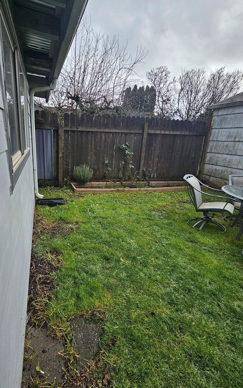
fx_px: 170
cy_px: 191
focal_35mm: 16
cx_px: 92
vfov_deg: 97.8
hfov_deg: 70.2
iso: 50
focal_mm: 2.2
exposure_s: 1/387
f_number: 2.2
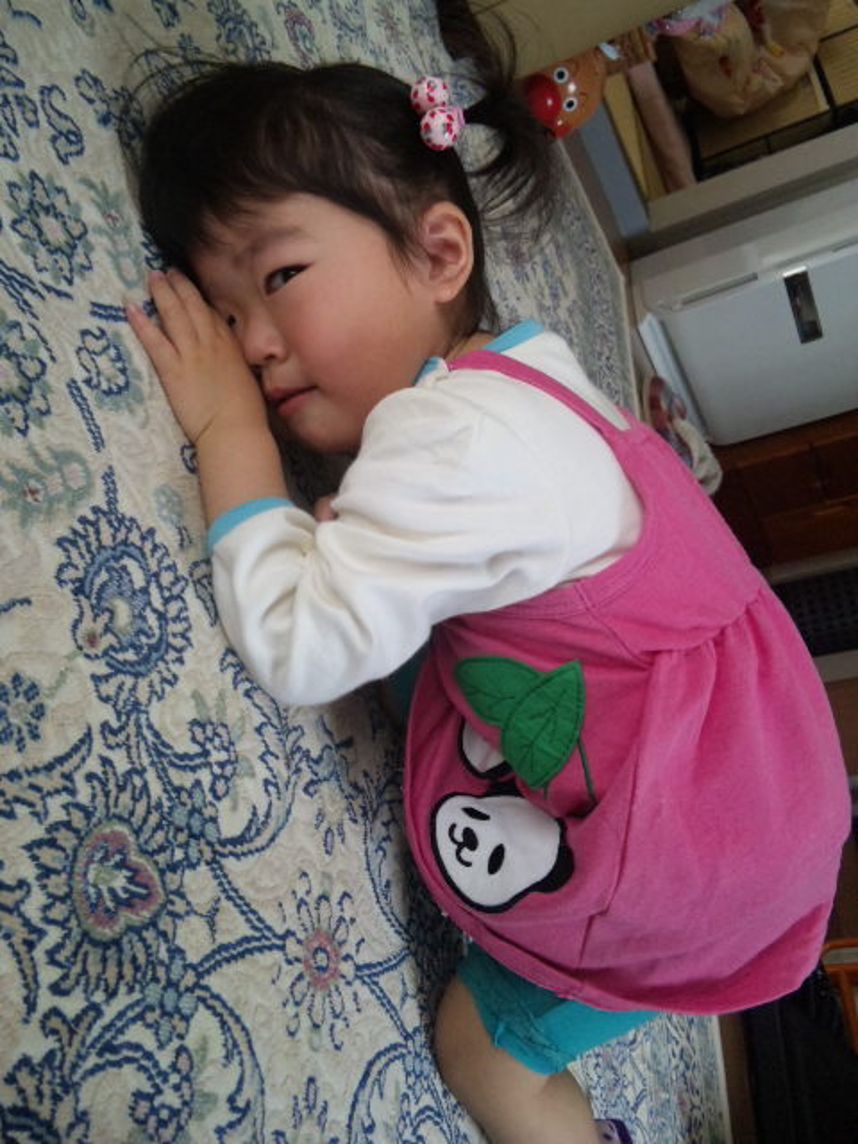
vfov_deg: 61.7
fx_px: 958
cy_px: 572
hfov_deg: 48.2
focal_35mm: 29
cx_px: 429
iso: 141
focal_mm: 4.82
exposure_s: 1/50
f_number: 2.8
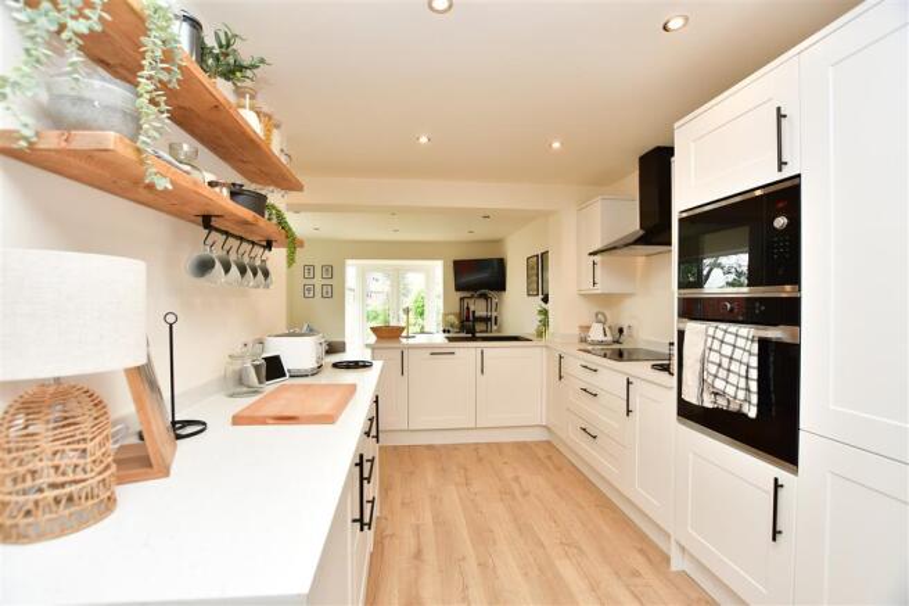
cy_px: 303
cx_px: 454
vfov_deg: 77.3
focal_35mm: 15
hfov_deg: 100.4
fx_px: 379
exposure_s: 1/50
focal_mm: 10
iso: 250
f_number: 5
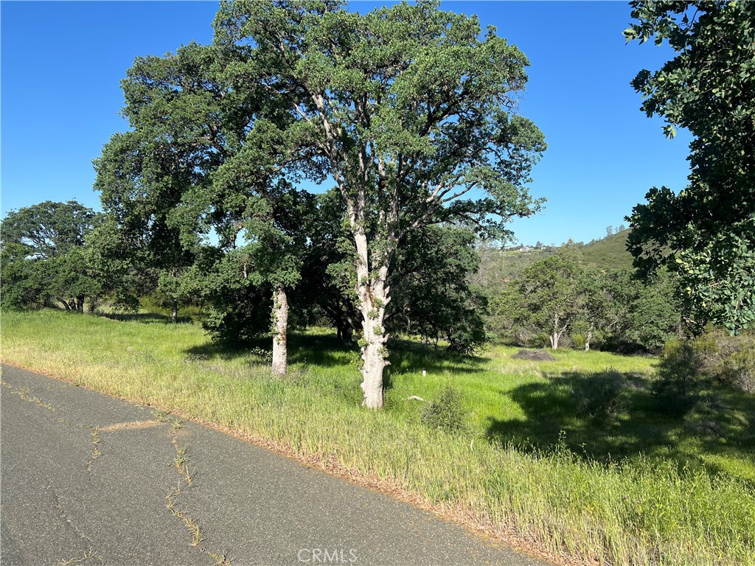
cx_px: 378
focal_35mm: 26
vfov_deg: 53.1
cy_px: 283
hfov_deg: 67.3
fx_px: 567
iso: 50
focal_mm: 5.7
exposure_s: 1/2632
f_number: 1.5
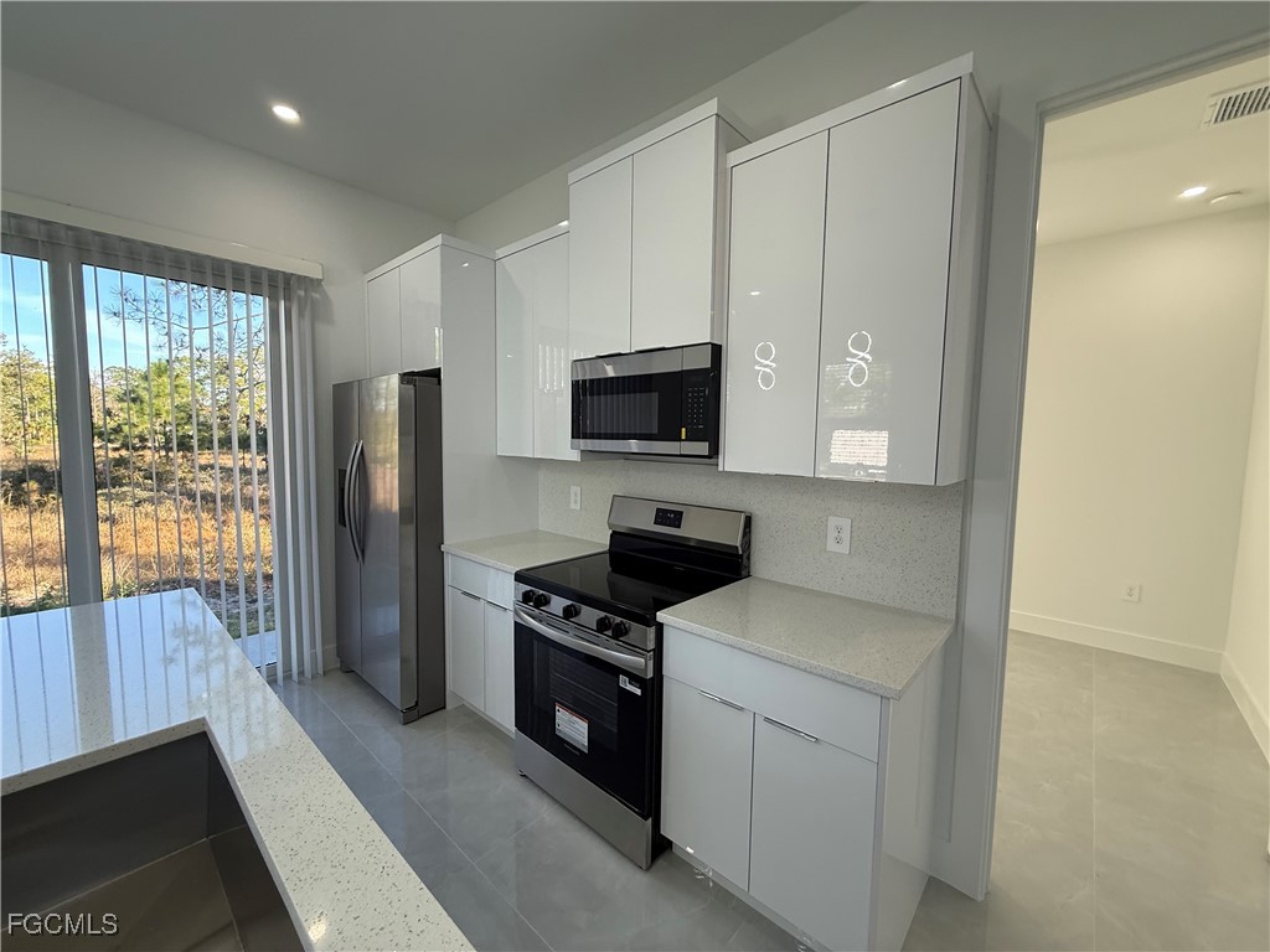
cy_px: 476
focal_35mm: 14
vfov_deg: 85.7
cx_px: 635
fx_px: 514
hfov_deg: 102.1
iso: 100
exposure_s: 1/120
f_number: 2.2
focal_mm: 2.22
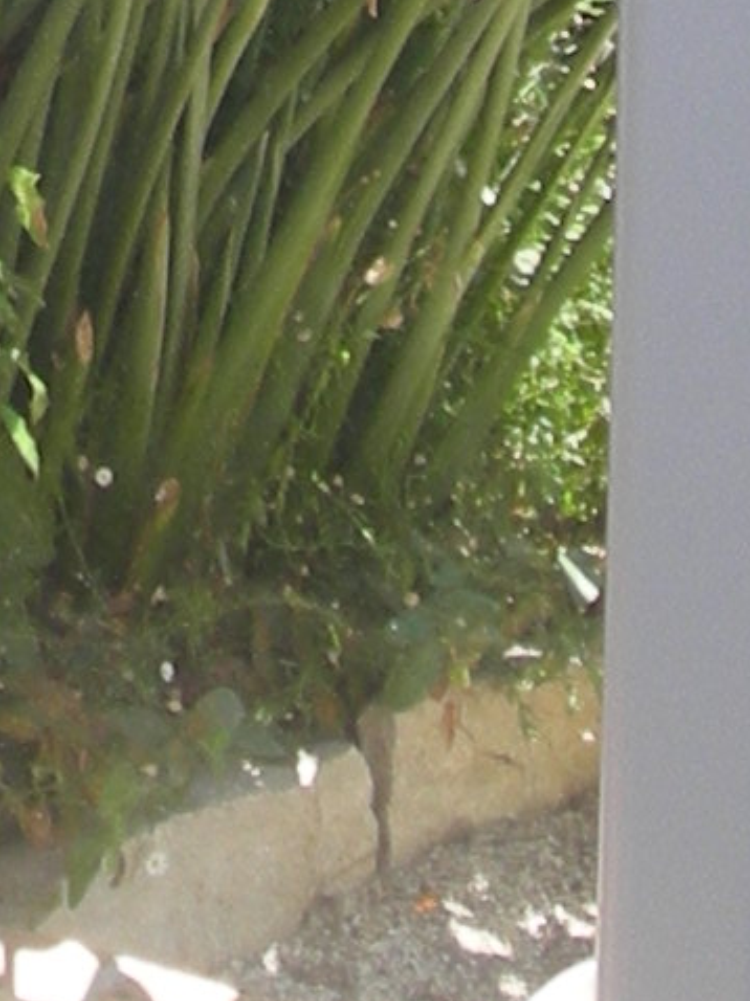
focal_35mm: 224
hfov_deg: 6.5
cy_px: -982
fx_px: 6477
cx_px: -421
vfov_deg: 8.4
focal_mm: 6.3
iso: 70
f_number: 3.2
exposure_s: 1/148
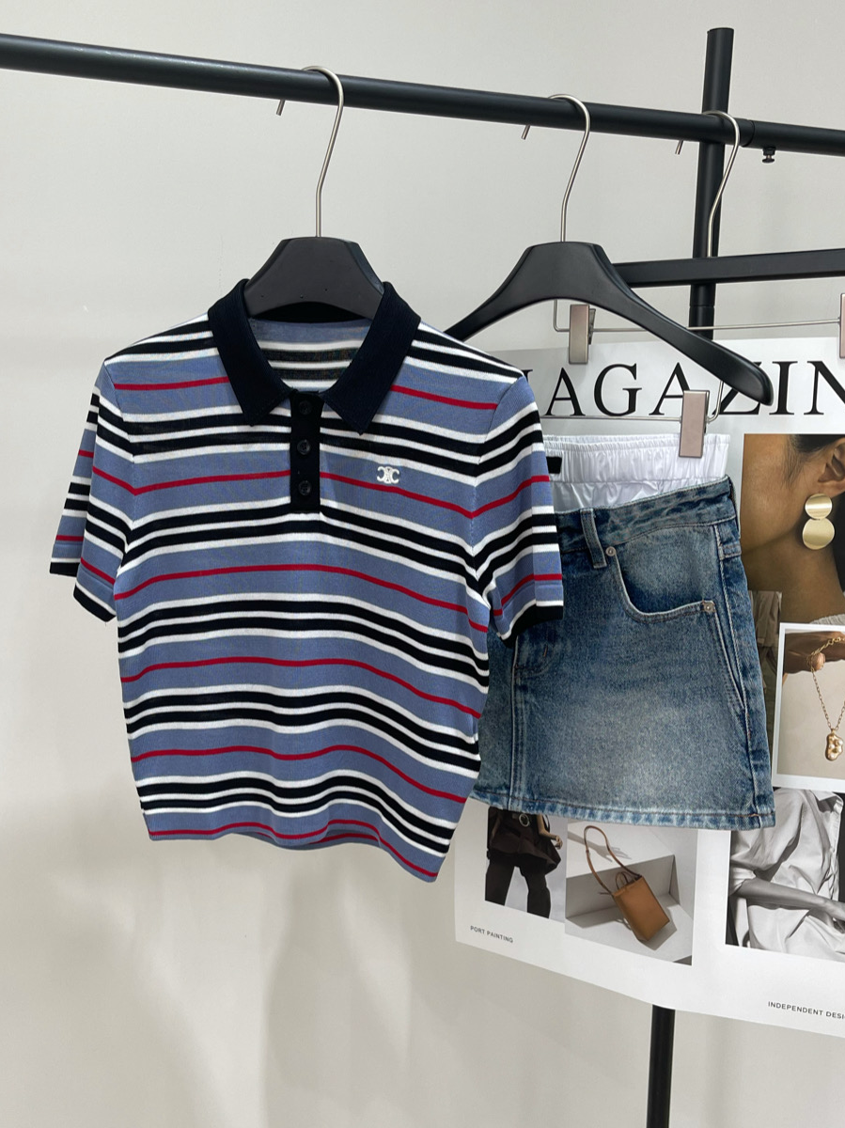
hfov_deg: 38.5
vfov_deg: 50.1
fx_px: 1205
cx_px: 337
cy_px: 599
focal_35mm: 37
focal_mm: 5.1
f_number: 1.6
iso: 40
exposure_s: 1/121
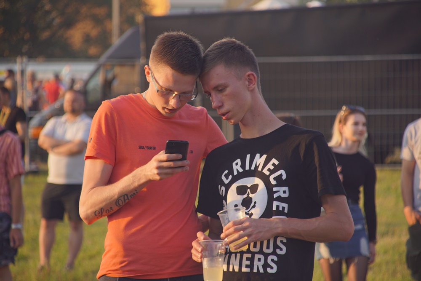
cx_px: 210
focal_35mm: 240
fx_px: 2807
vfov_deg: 5.7
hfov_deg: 8.6
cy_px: 140
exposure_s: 1/250
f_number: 6.3
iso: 200
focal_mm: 160
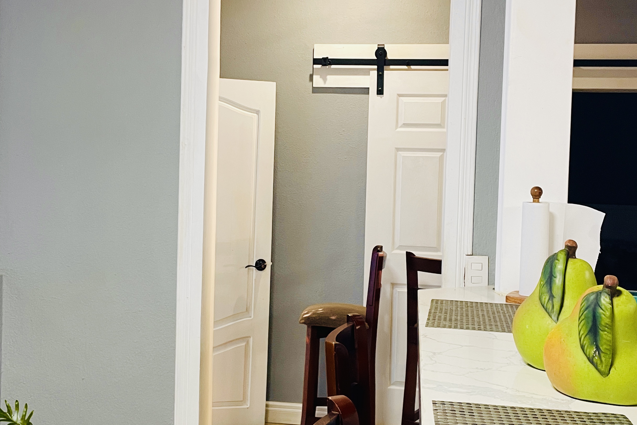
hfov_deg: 43.5
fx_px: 796
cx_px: 283
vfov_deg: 29.8
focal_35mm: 45
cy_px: 196
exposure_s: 1/60
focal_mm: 4.2
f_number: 1.6
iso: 250
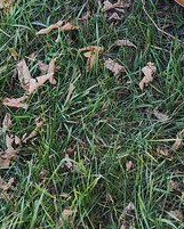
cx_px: 189
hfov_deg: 12.8
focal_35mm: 119
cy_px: -259
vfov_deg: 13.4
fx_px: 809
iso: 40
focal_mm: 6.4
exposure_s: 1/180
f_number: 1.8
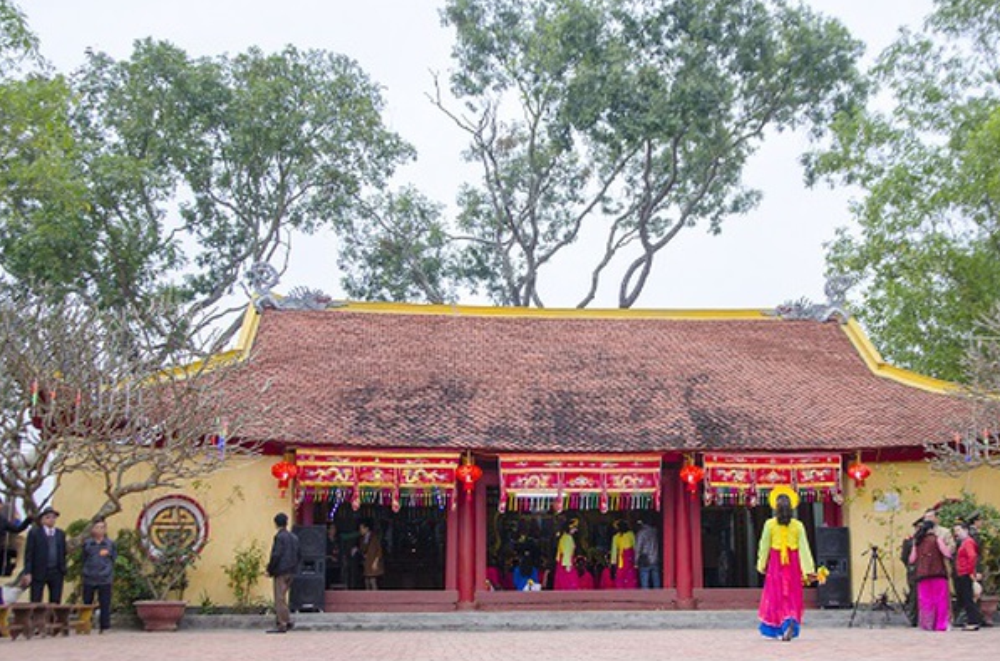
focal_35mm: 47
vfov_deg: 28.5
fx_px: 1302
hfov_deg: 41.9
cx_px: 586
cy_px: 375
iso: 100
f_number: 3.8
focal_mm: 24
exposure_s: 1/80
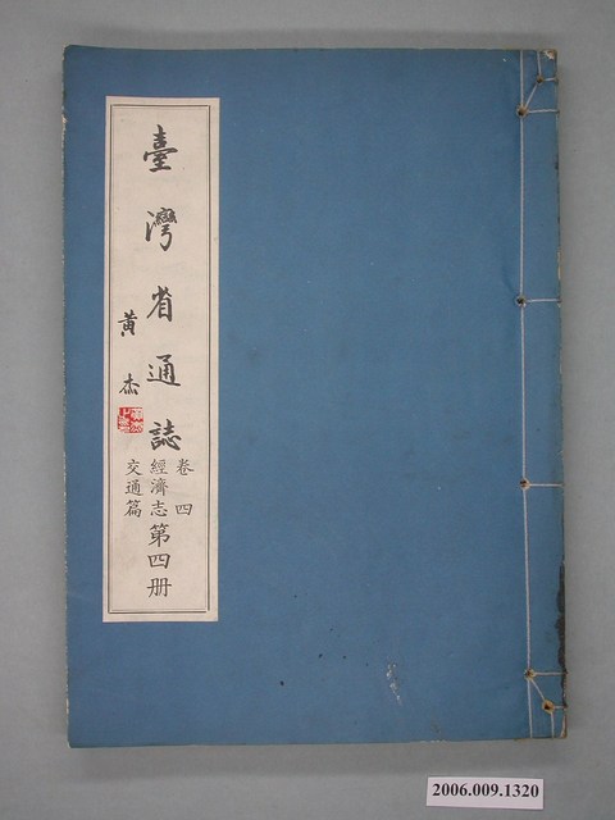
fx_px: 1255
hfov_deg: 27.5
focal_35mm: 53
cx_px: 308
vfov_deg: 36.2
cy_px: 410
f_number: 2.9
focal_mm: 11.1
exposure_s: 1/66
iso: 100
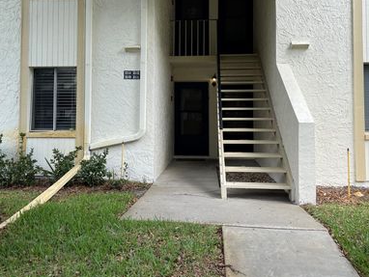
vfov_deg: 41.5
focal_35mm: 34
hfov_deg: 53.9
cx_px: 178
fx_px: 363
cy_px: 101
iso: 32
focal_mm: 4.2
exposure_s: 1/842
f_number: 1.6
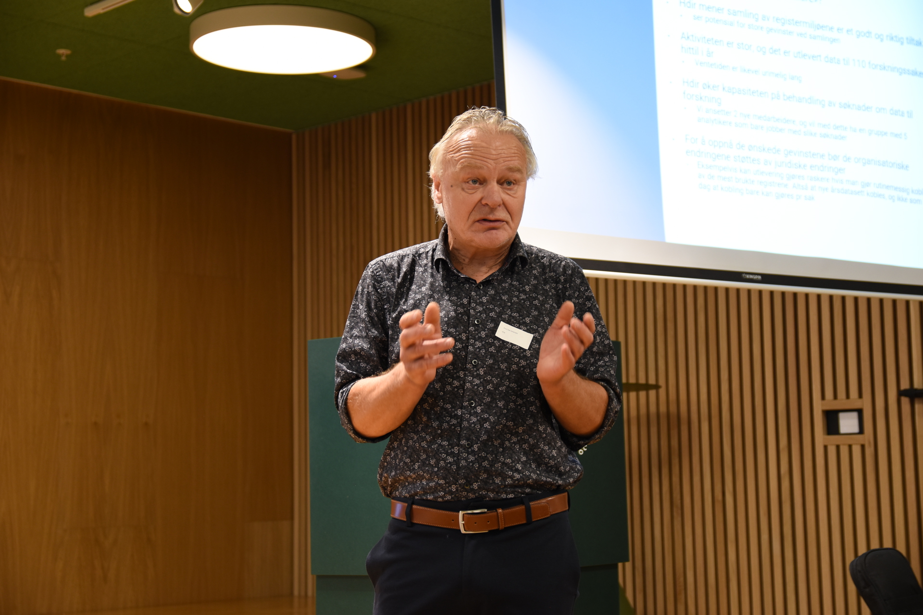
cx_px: 462
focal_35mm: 60
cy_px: 308
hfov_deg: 33.4
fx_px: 1538
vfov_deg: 22.6
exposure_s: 1/40
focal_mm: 40
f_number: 3.5
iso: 400
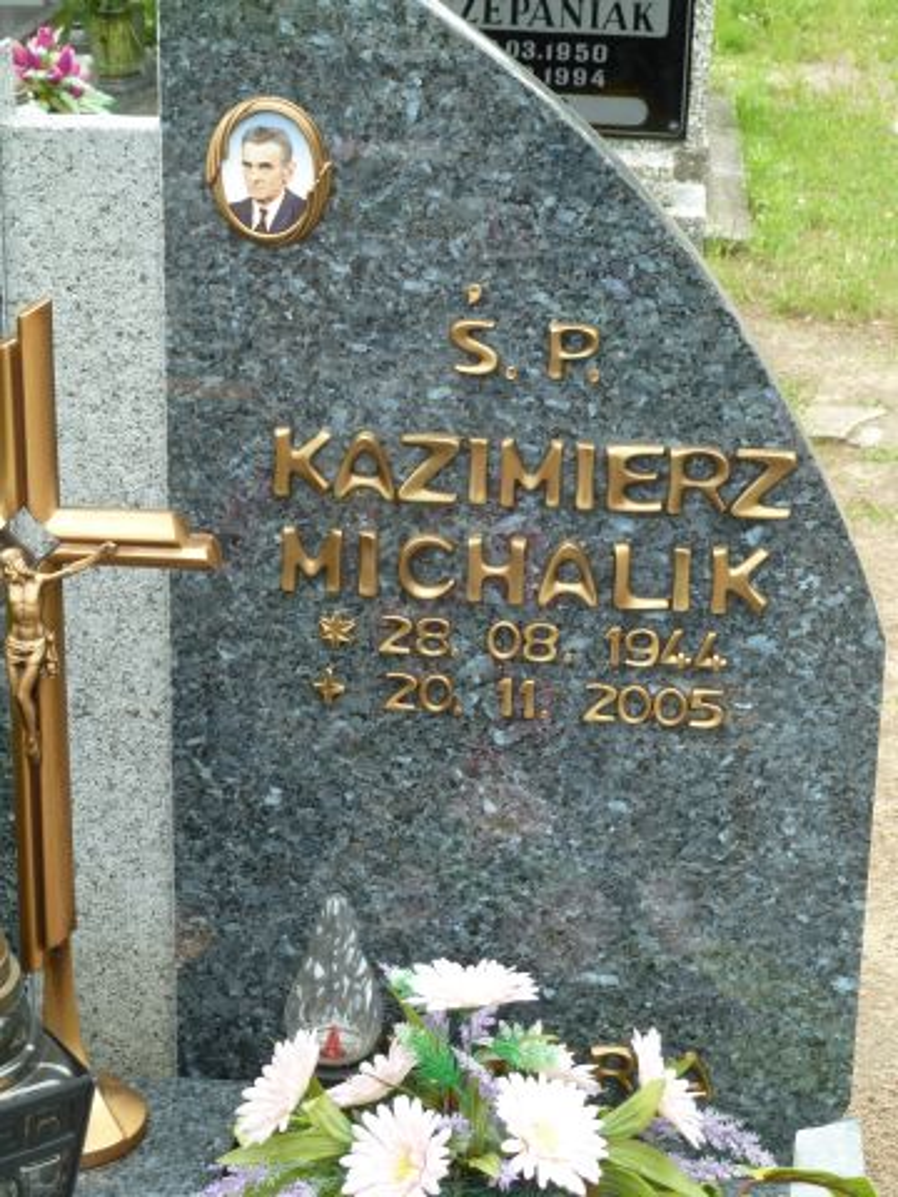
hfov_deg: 18.9
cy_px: 598
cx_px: 449
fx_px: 2698
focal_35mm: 78
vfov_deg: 25.0
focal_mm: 12.8
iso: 80
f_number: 4.2
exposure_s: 1/80
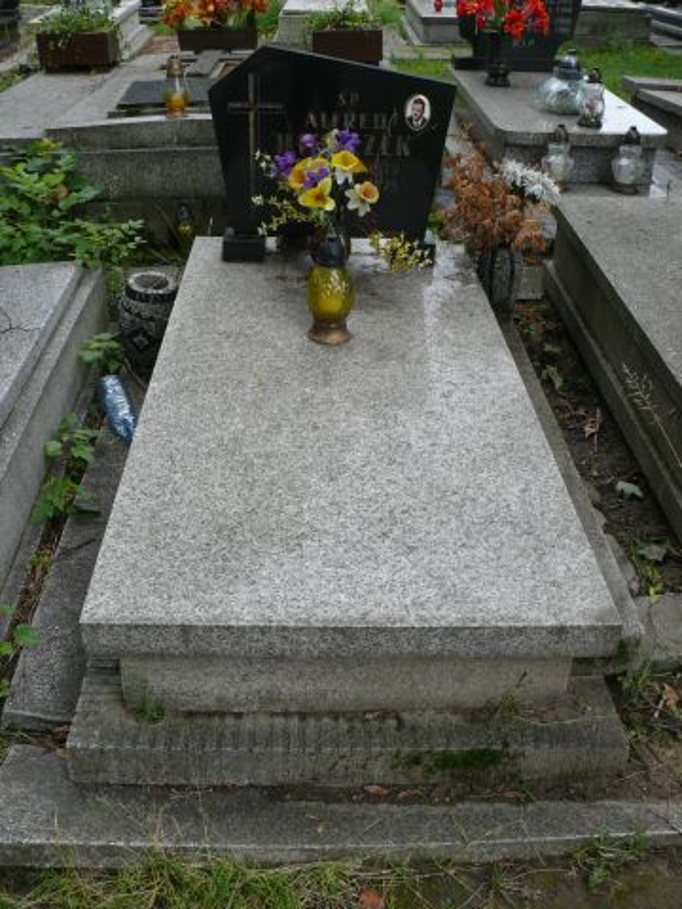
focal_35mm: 35
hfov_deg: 40.7
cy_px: 454
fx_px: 919
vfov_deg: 52.6
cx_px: 341
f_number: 3.6
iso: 100
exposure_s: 1/100
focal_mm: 7.4
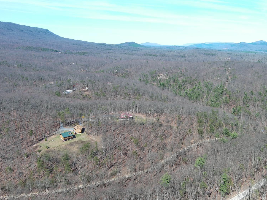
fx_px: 293
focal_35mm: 38
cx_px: 180
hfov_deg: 48.1
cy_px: 115
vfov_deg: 37.6
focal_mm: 10.57
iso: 100
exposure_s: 1/720
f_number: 2.8
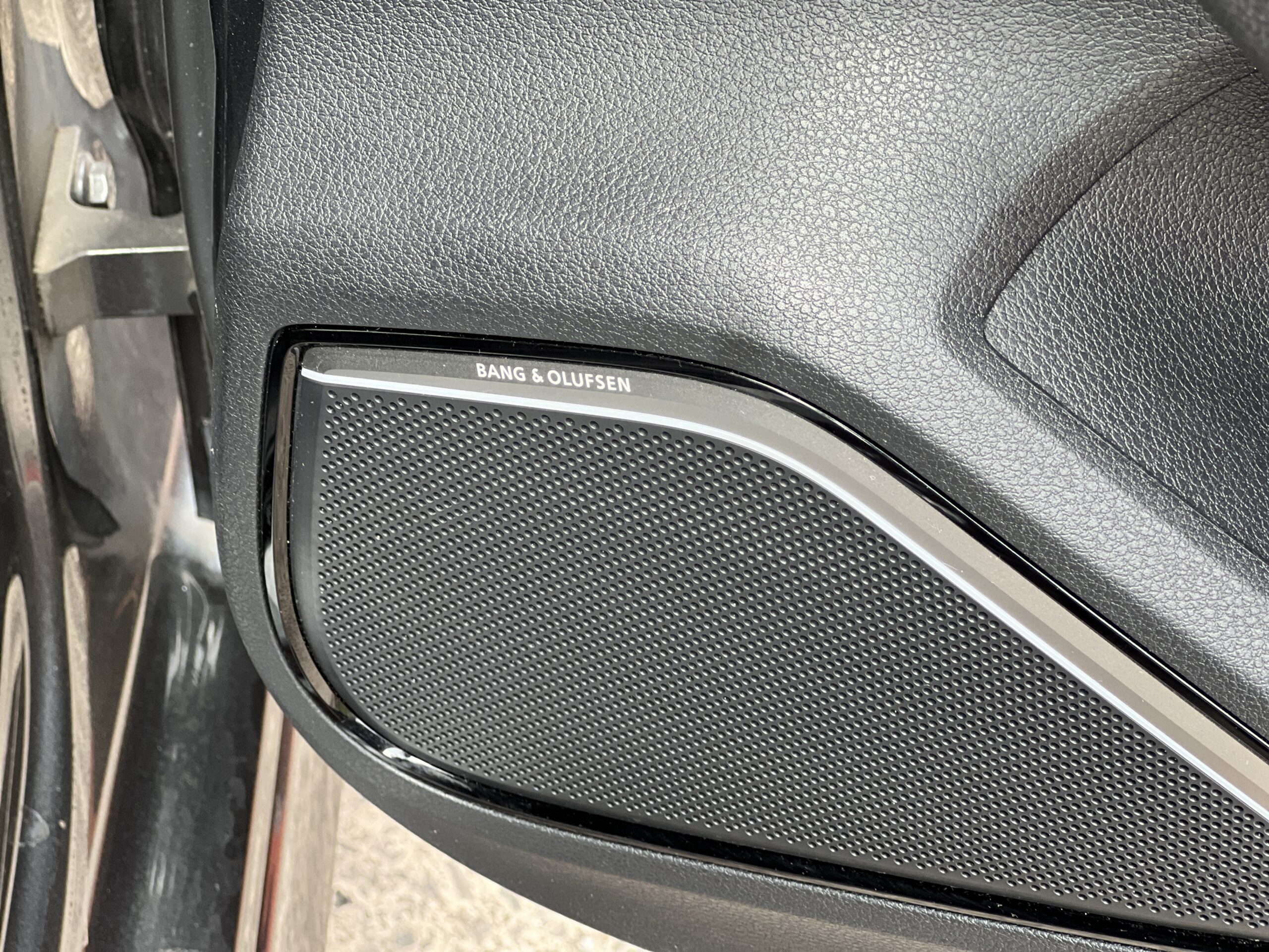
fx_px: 2823
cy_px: 476
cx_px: 634
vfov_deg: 19.1
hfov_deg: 25.3
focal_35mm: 77
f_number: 2.8
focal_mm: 9
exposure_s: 1/121
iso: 160
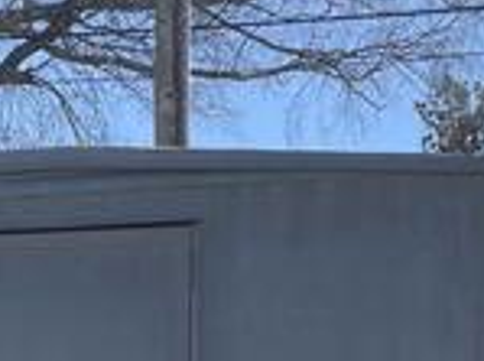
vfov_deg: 12.4
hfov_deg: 17.6
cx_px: 153
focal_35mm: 112
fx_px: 1562
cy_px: 569
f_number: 1.6
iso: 32
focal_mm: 4.2
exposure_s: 1/2053
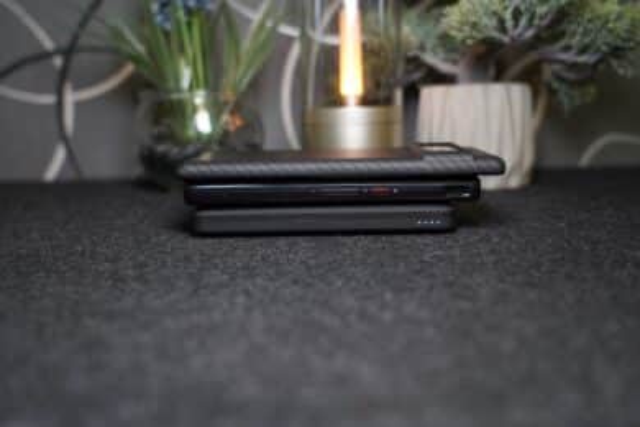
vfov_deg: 35.9
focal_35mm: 37
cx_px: 320
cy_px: 214
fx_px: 658
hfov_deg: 51.9
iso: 320
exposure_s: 1/40
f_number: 4
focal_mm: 37
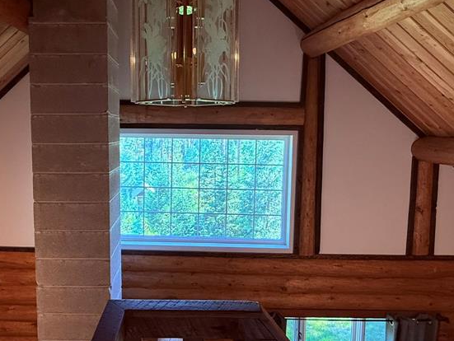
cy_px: 154
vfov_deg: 53.0
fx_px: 341
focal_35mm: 26
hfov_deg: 66.5
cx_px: 178
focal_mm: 2.22
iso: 250
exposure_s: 1/120
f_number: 2.2
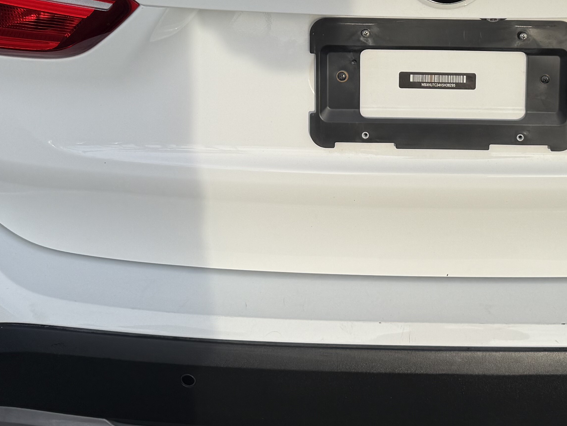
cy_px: -19
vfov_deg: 23.2
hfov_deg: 31.6
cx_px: 426
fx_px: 983
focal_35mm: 60
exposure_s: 1/2801
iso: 80
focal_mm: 6.76
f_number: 1.78
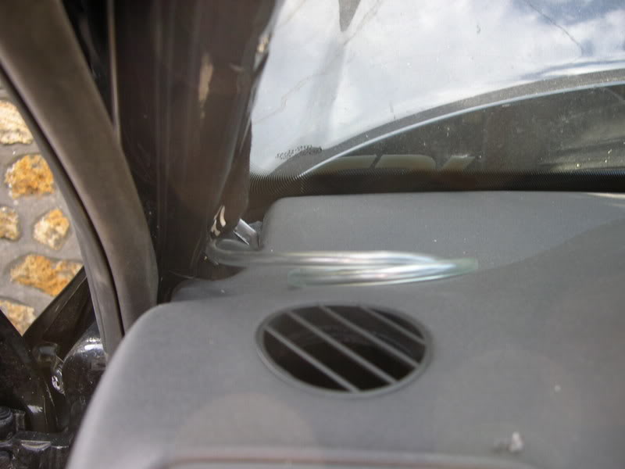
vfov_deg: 37.7
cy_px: 234
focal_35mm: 38
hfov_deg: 49.0
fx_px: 686
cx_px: 312
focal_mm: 8
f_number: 2.8
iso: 100
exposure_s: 1/36.3
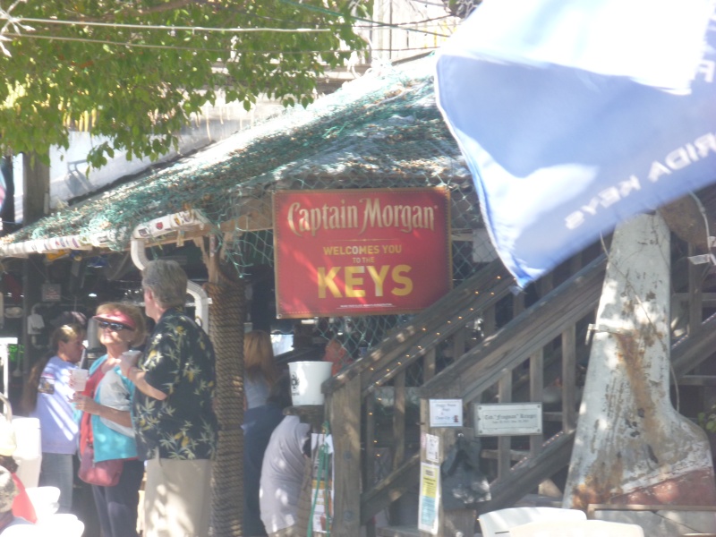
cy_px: 268
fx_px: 2648
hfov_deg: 15.4
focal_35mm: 128
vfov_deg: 11.6
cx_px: 358
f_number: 5.9
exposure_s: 1/60
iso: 125
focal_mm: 22.8
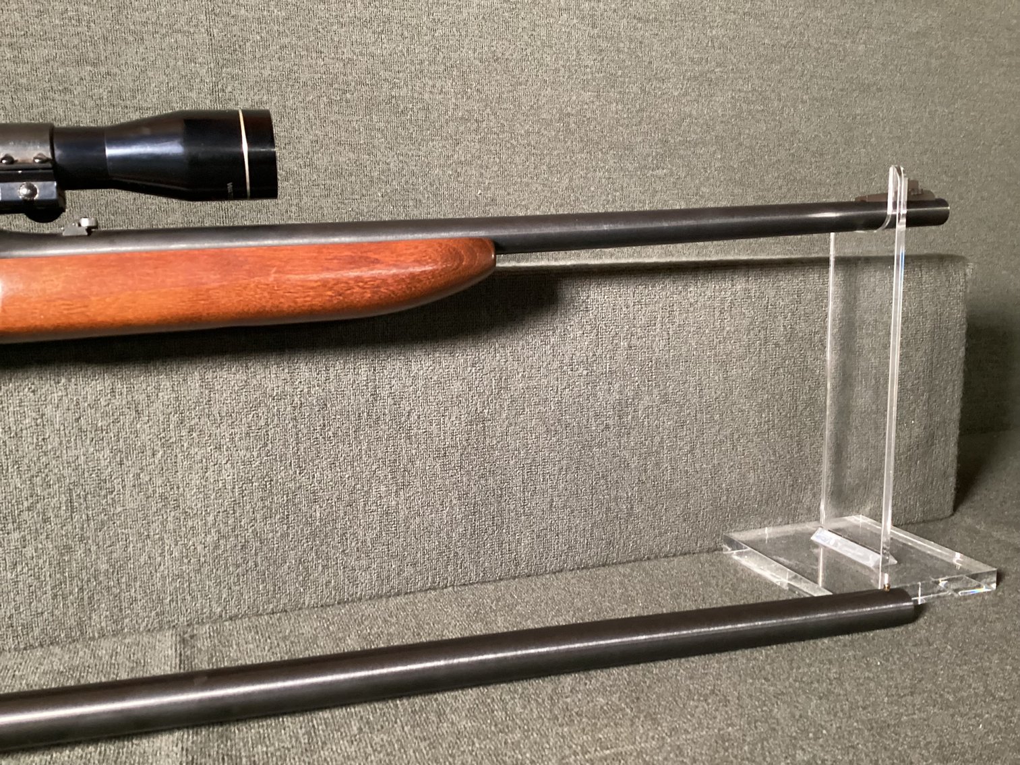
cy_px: 382
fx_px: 914
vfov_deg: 45.4
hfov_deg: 58.3
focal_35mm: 31
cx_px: 510
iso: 400
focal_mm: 3.3
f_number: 2.4
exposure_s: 1/30
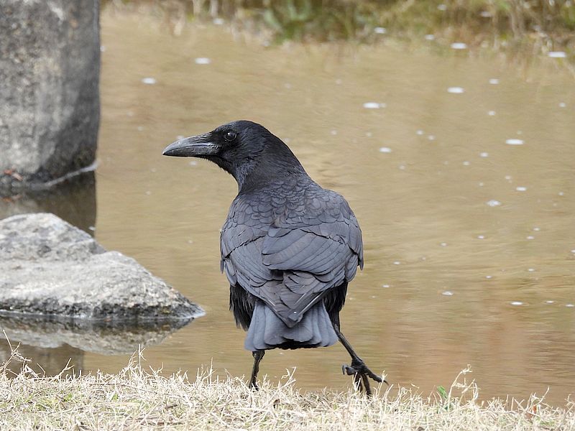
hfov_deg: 2.1
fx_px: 15780
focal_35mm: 950
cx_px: 288
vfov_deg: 1.6
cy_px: 216
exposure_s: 1/500
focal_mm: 170
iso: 280
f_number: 5.6
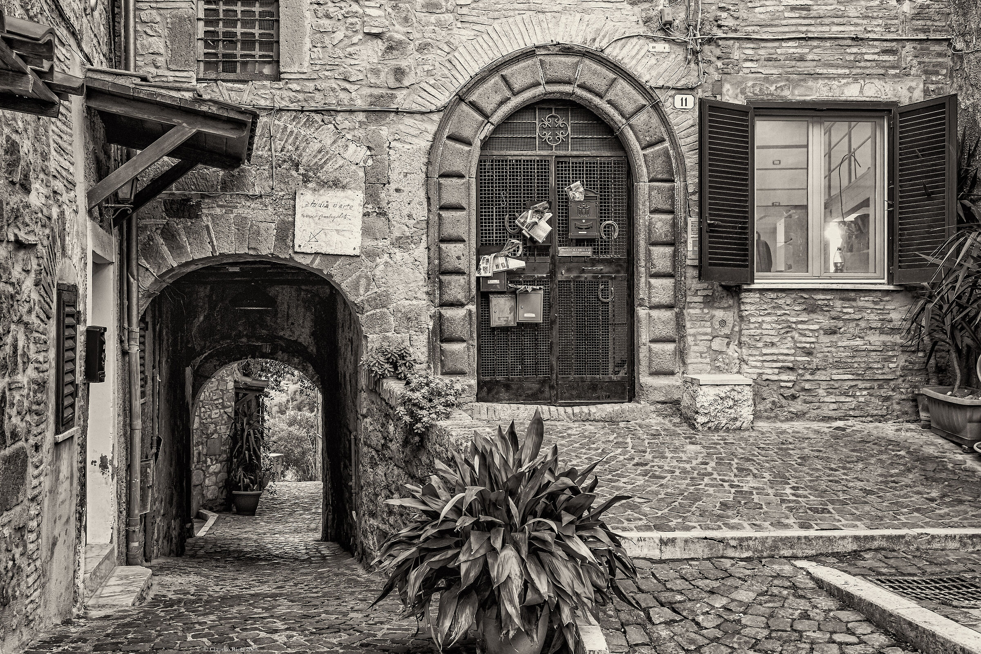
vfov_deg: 36.9
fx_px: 981
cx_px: 490
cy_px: 327
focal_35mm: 36
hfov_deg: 53.1
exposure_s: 1/8
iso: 640
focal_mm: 36
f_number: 10
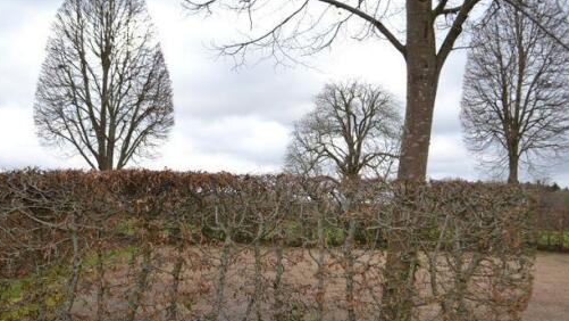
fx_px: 558
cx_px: 264
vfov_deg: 31.4
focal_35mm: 37
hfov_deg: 54.0
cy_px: 241
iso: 100
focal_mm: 18
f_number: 4
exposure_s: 1/125
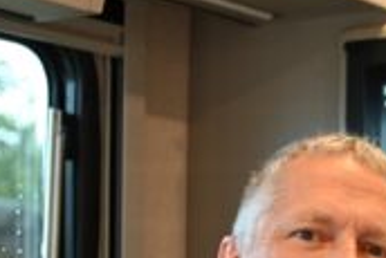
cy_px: 357
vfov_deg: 10.2
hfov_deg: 14.9
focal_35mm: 132
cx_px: 494
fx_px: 1416
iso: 2000
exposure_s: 1/125
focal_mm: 44
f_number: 4
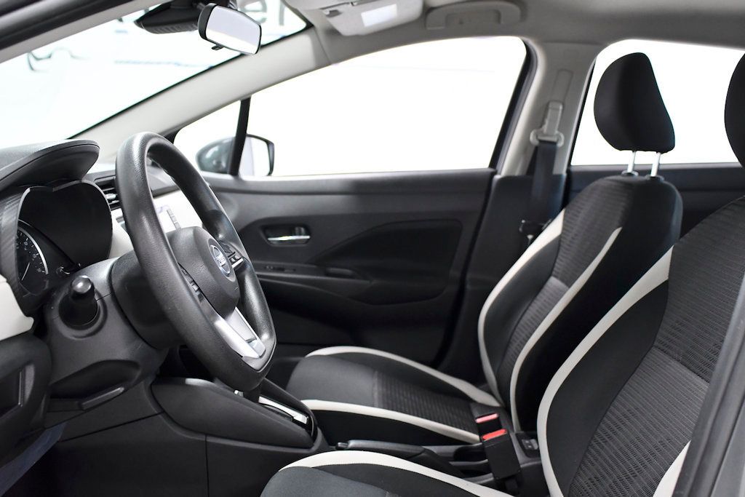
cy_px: 248
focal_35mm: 36
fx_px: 745
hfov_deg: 53.1
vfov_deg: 36.9
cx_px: 372
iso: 2000
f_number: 3.5
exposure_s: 1/250
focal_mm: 24
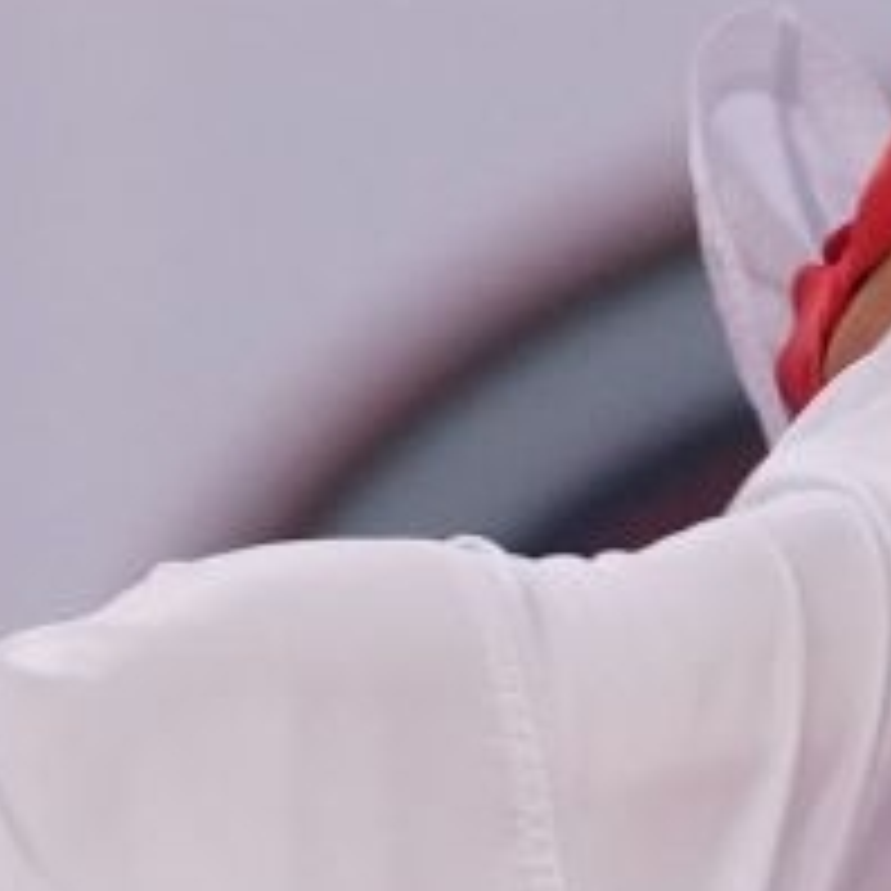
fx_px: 65551
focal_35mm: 2251
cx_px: 1400
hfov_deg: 0.8
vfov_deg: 0.8
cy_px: 1778
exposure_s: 1/1000
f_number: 2.8
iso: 1600
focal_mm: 195
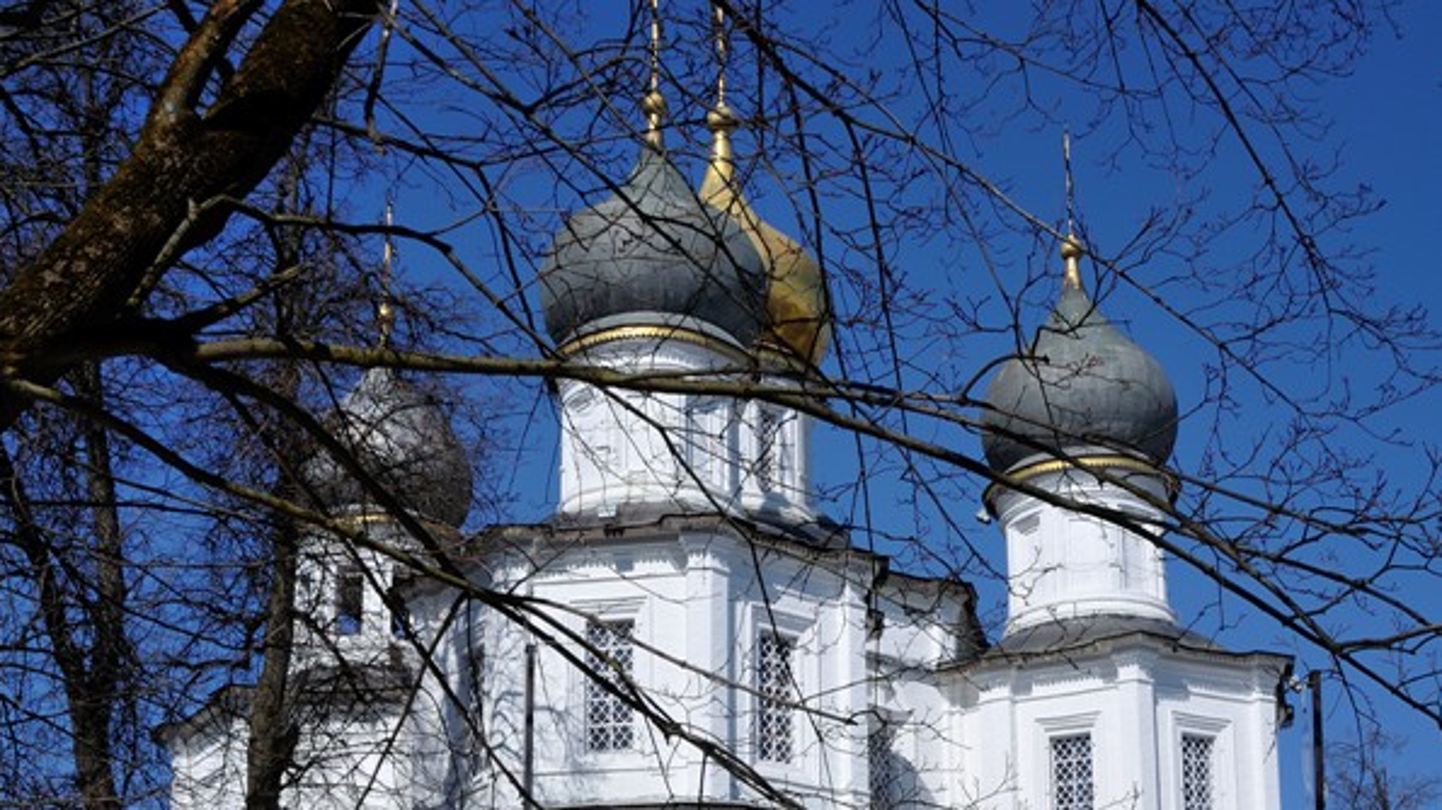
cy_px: 953
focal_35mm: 57
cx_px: 721
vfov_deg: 19.9
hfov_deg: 36.6
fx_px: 2178
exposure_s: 1/1250
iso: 200
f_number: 7.1
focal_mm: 24
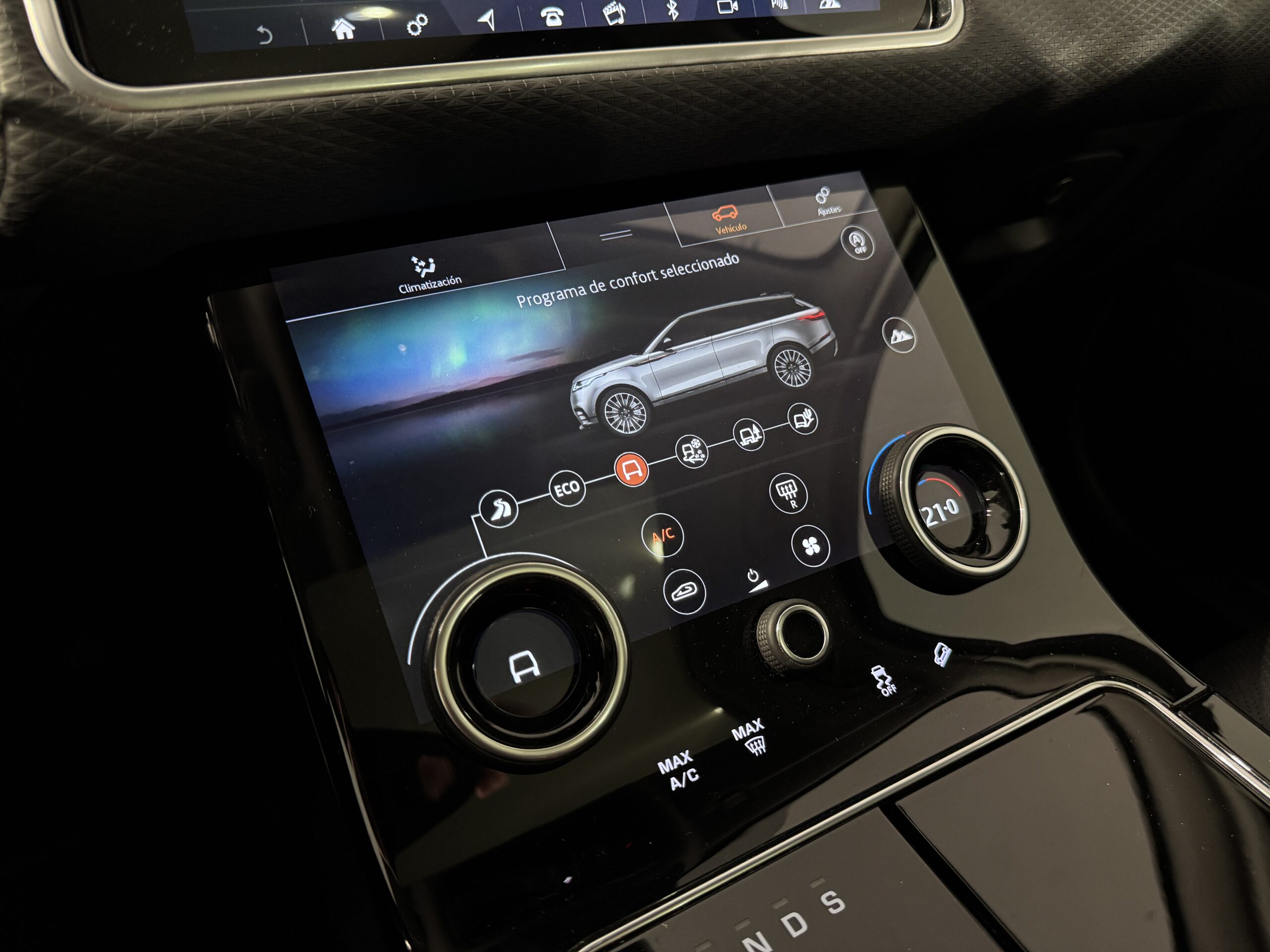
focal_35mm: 24
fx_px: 881
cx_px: 635
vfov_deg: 56.8
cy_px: 476
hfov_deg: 71.6
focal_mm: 6.76
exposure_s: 1/60
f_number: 1.78
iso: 250
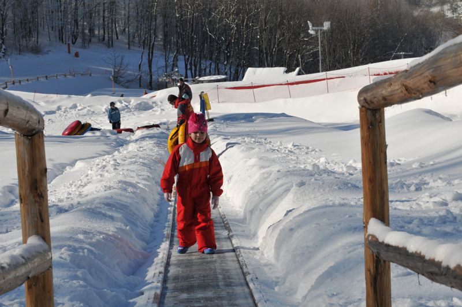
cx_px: 231
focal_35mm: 105
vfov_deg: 13.0
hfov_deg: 19.5
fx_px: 1346
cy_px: 154
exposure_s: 1/500
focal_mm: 70
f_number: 11
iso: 200
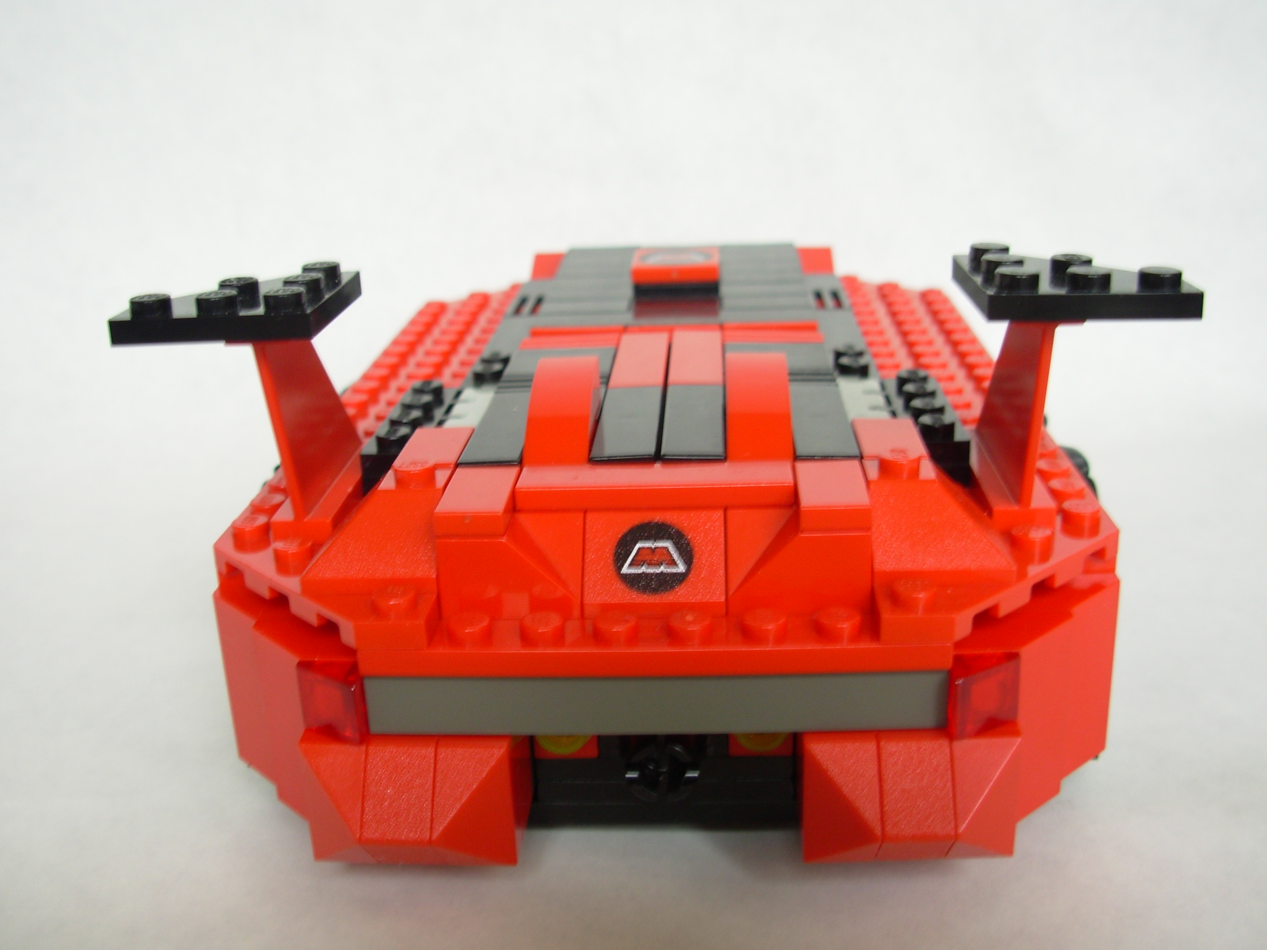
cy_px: 475
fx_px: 1391
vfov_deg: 37.7
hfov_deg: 49.0
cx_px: 634
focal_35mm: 38
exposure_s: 1/10.1
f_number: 2.9
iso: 50
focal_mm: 6.3
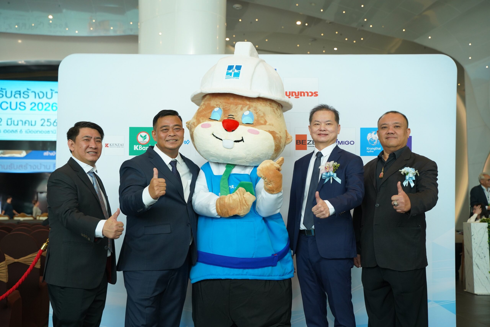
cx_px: 245
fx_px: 558
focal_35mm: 41
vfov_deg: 32.6
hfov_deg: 47.4
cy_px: 164
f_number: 3.5
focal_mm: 41
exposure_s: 1/250
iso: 1600
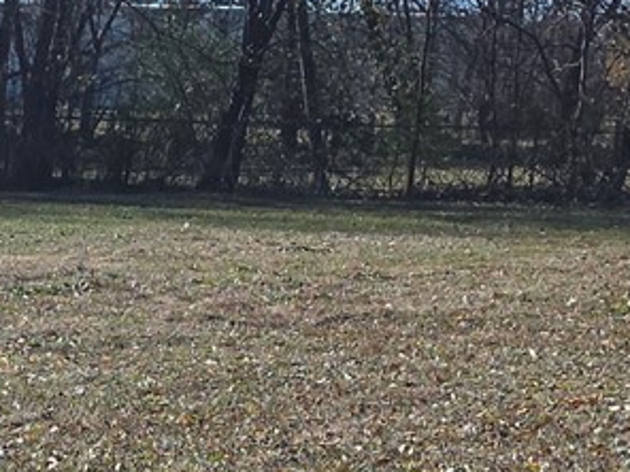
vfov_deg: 9.8
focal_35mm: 149
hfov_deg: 12.5
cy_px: 619
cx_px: -338
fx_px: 2712
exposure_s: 1/868
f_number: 1.7
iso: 12
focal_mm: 6.3
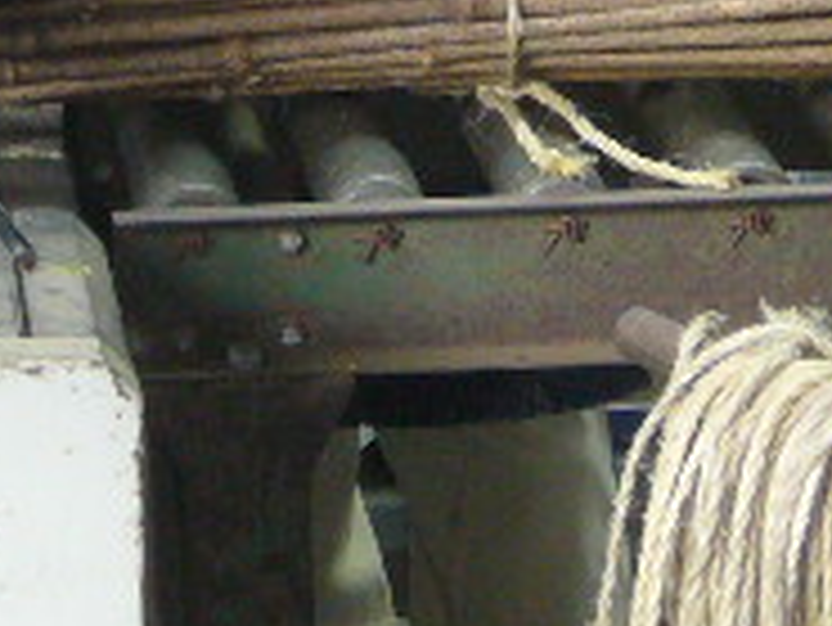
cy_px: -266
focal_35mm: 259
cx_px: 180
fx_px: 6229
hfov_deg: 7.6
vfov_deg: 5.7
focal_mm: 9.1
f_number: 3.5
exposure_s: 1/60
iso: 200
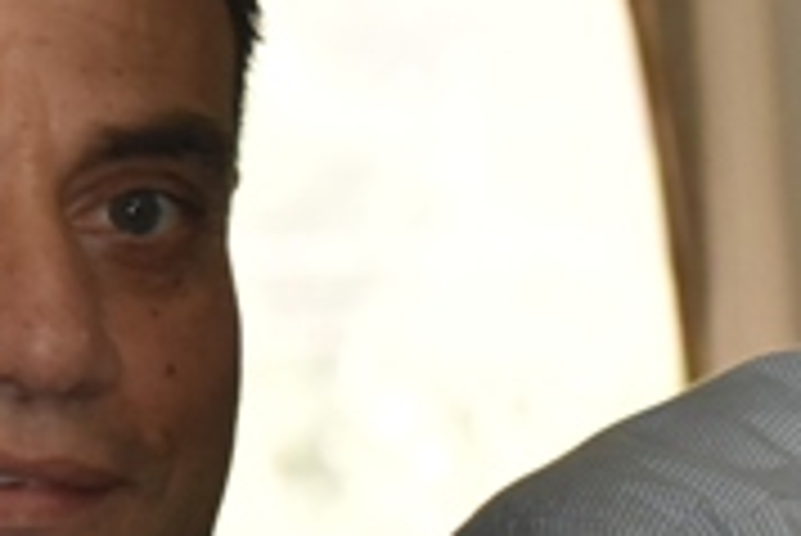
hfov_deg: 3.5
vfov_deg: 2.4
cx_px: 1881
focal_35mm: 576
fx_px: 12826
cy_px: 836
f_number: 7.1
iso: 2500
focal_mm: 100
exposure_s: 1/250
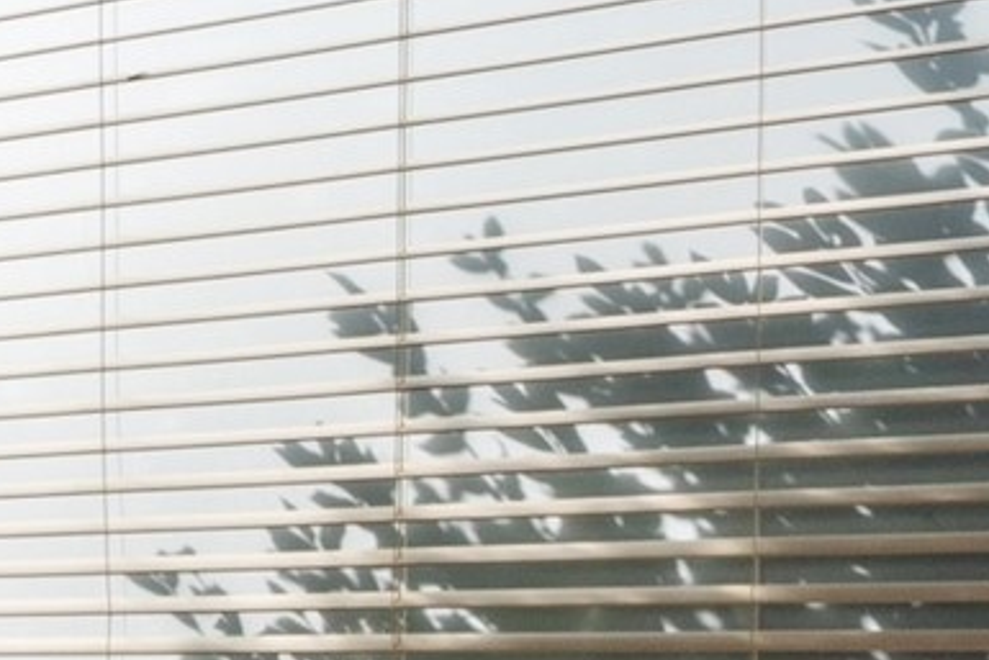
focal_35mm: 79
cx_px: -552
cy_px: 619
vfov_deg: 17.0
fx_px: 2171
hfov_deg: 21.1
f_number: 9
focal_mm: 14
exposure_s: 1/2.5
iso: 250
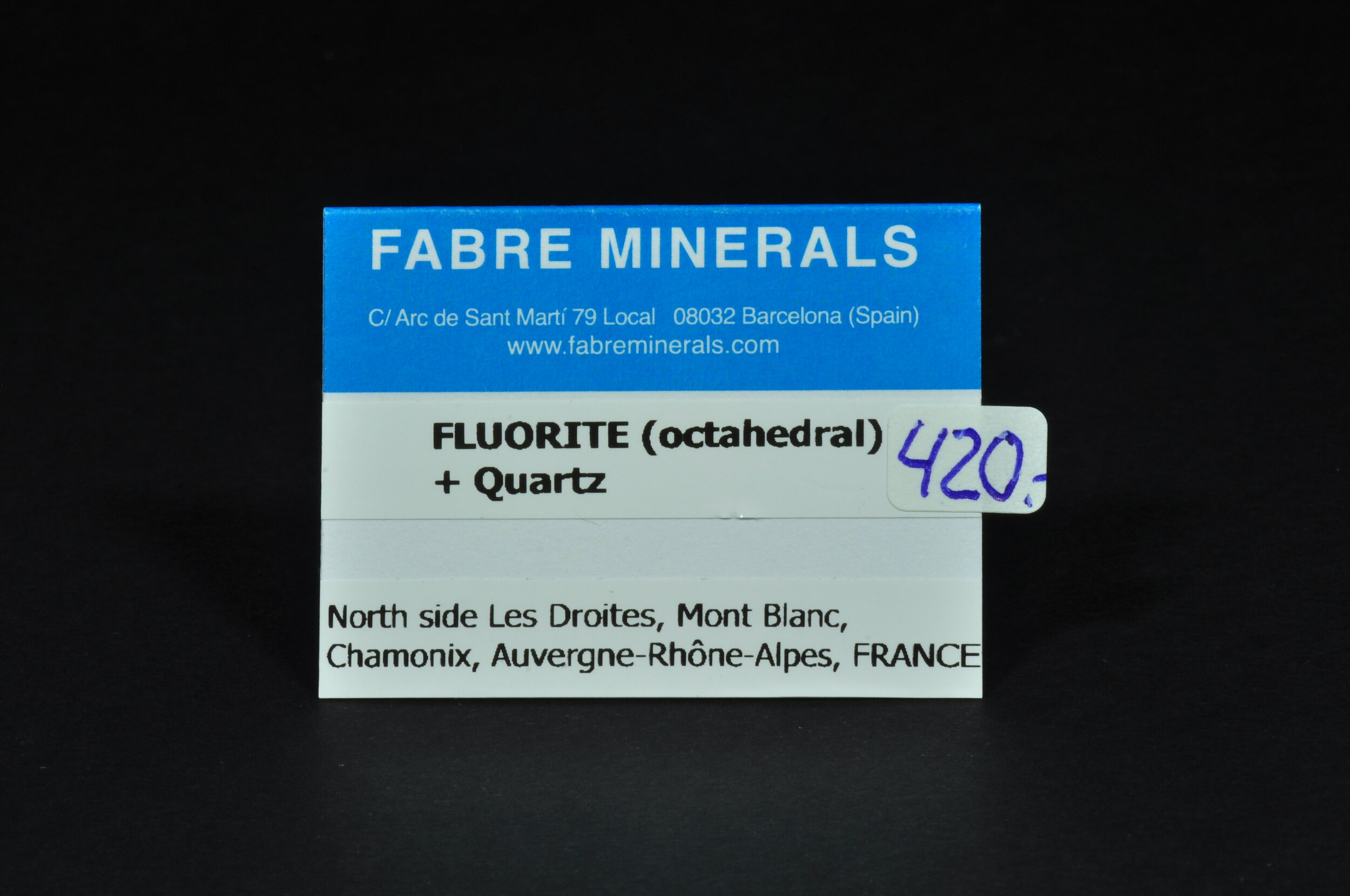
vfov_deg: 15.1
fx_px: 3371
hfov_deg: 22.6
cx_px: 675
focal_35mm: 90
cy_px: 448
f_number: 25
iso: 250
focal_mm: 60
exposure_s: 1/2.5
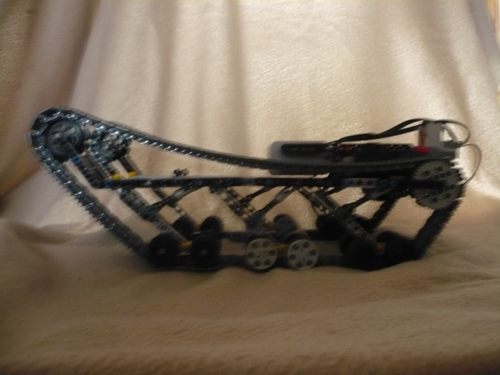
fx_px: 506
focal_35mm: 35
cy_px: 188
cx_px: 250
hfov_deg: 52.6
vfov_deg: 40.7
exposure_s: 1/8
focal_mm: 5.8
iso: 320
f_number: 2.8
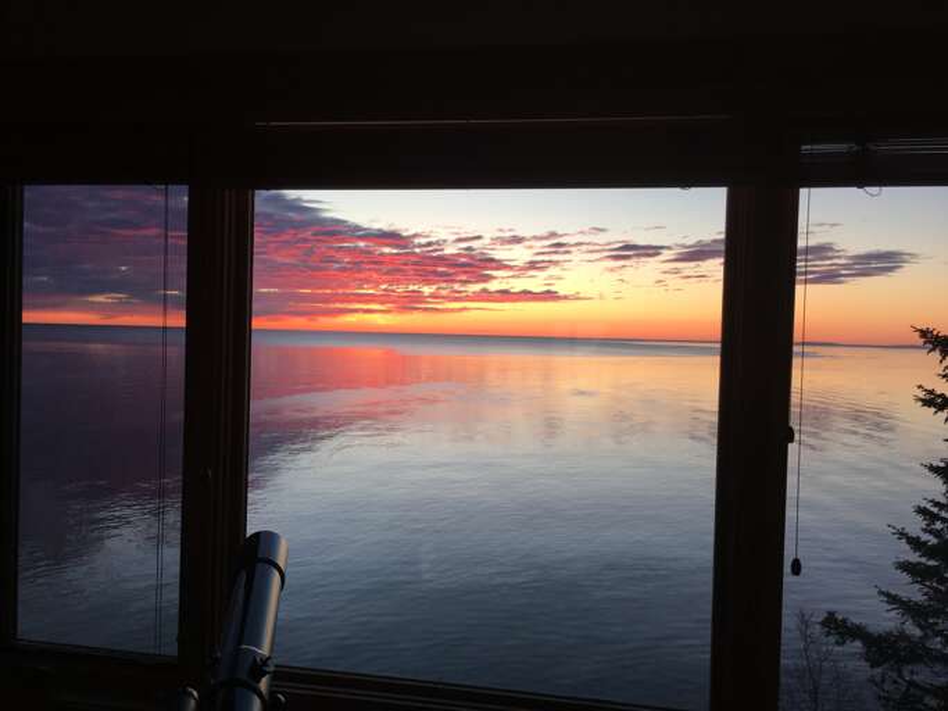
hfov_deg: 61.7
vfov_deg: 48.2
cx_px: 474
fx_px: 794
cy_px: 356
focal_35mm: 29
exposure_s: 1/60
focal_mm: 4.15
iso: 32
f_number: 2.2
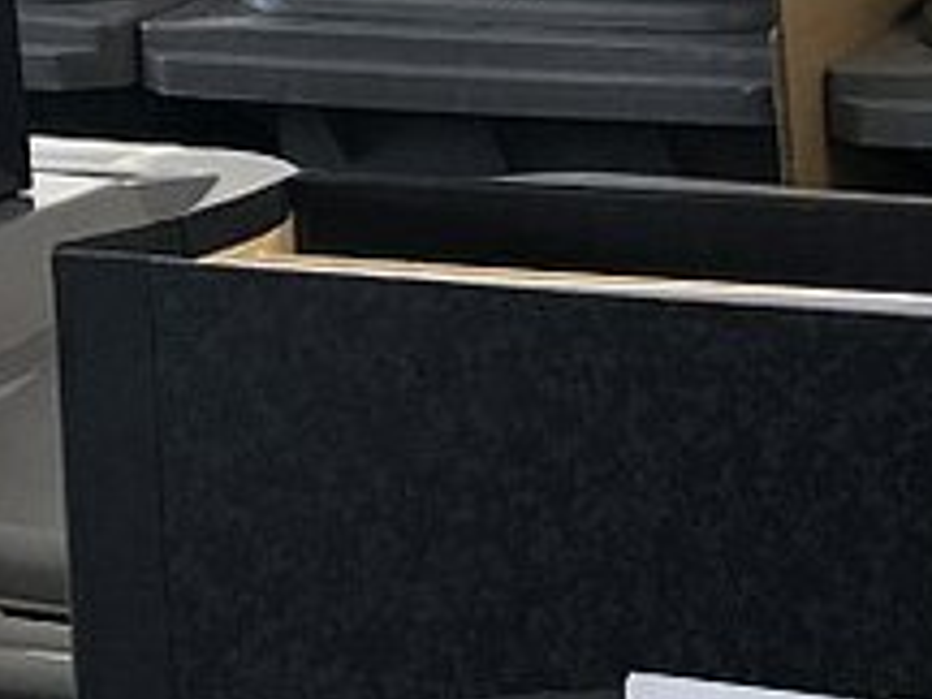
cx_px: 1545
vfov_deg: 11.1
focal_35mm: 133
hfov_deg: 13.6
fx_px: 3581
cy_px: 78
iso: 40
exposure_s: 1/20
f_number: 1.8
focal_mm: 3.99
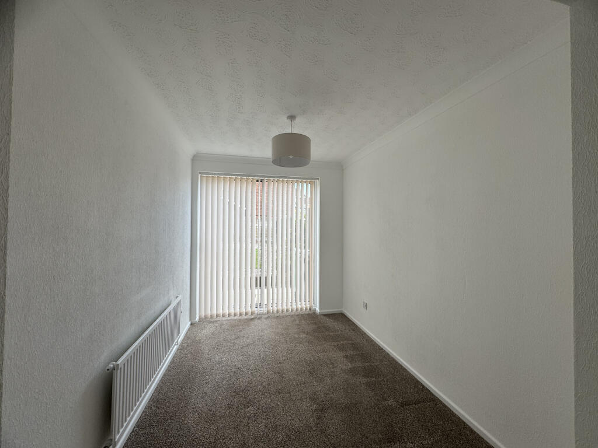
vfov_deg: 85.7
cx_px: 299
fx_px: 242
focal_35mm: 14
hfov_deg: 102.1
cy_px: 224
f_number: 2.2
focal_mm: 2.22
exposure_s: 1/165
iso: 40
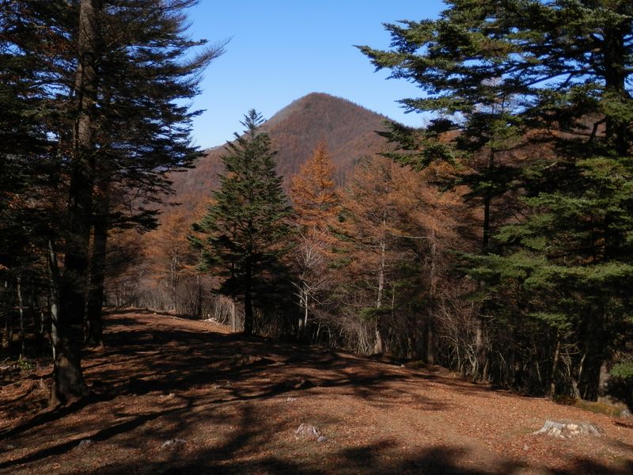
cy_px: 238
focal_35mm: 37
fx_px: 677
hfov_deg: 50.1
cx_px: 316
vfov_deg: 38.7
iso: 80
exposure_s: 1/100
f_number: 10.1
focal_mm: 6.6
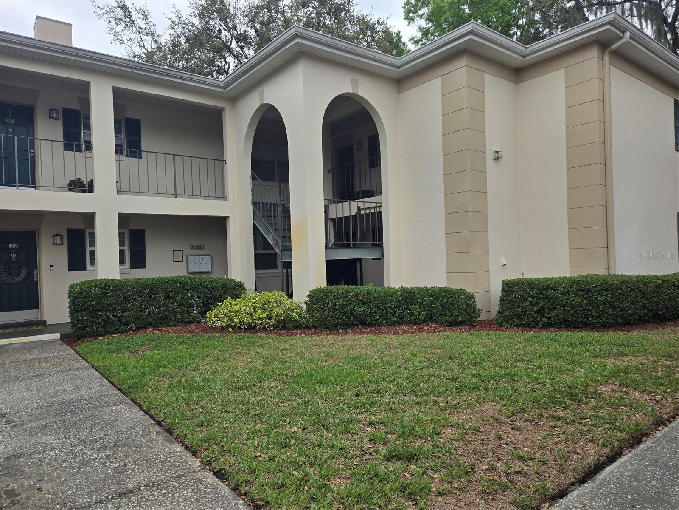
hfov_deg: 73.9
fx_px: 451
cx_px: 340
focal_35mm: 23
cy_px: 255
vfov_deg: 58.9
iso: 80
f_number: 1.8
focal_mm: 5.4
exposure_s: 1/1546
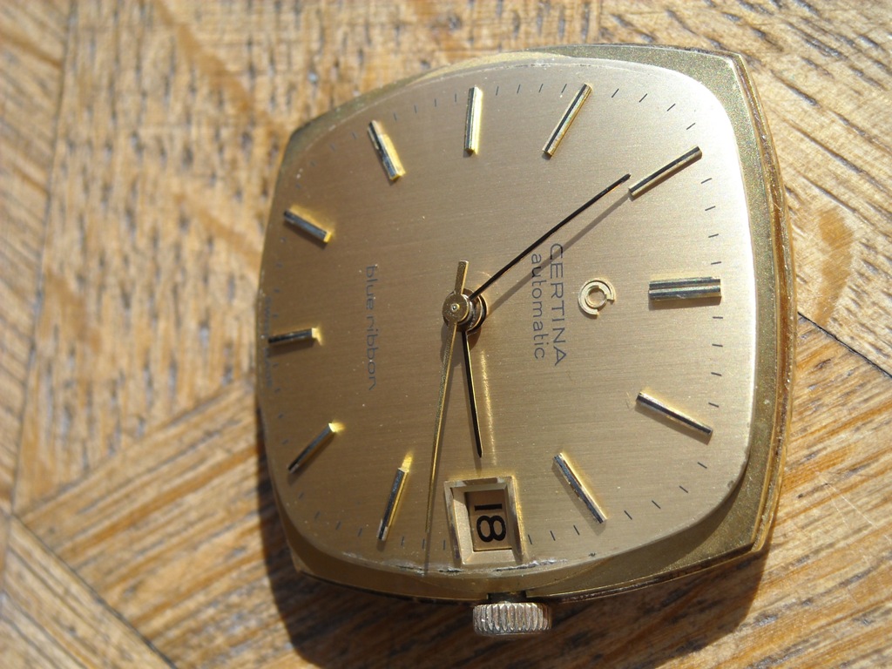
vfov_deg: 15.7
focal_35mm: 94
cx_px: 446
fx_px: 2422
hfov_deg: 20.9
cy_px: 334
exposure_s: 1/250
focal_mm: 15.32
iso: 64
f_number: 4.4
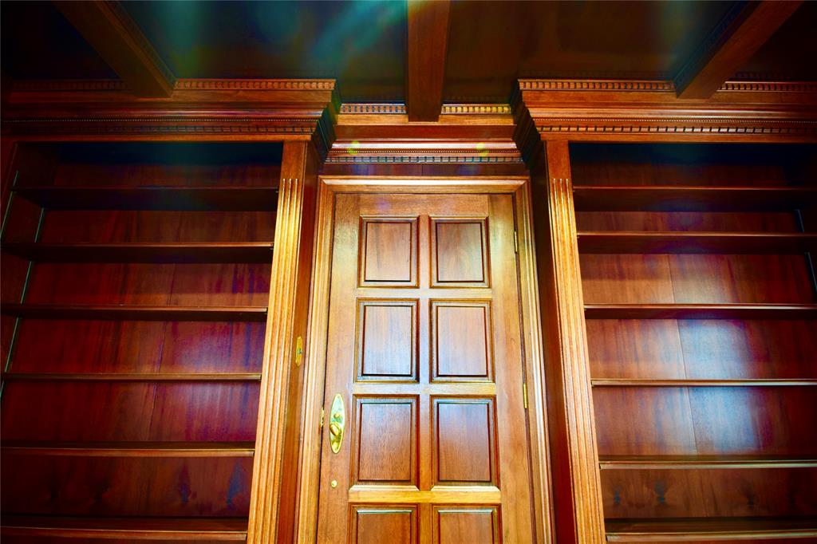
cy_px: 272
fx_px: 442
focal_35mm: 20
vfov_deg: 63.2
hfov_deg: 85.4
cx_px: 408
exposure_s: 3
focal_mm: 13
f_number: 11
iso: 140
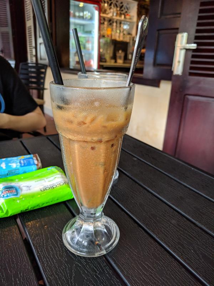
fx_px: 214
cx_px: 107
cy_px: 143
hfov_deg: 53.1
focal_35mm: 26
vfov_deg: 67.3
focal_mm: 4.67
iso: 306
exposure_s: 1/110
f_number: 2
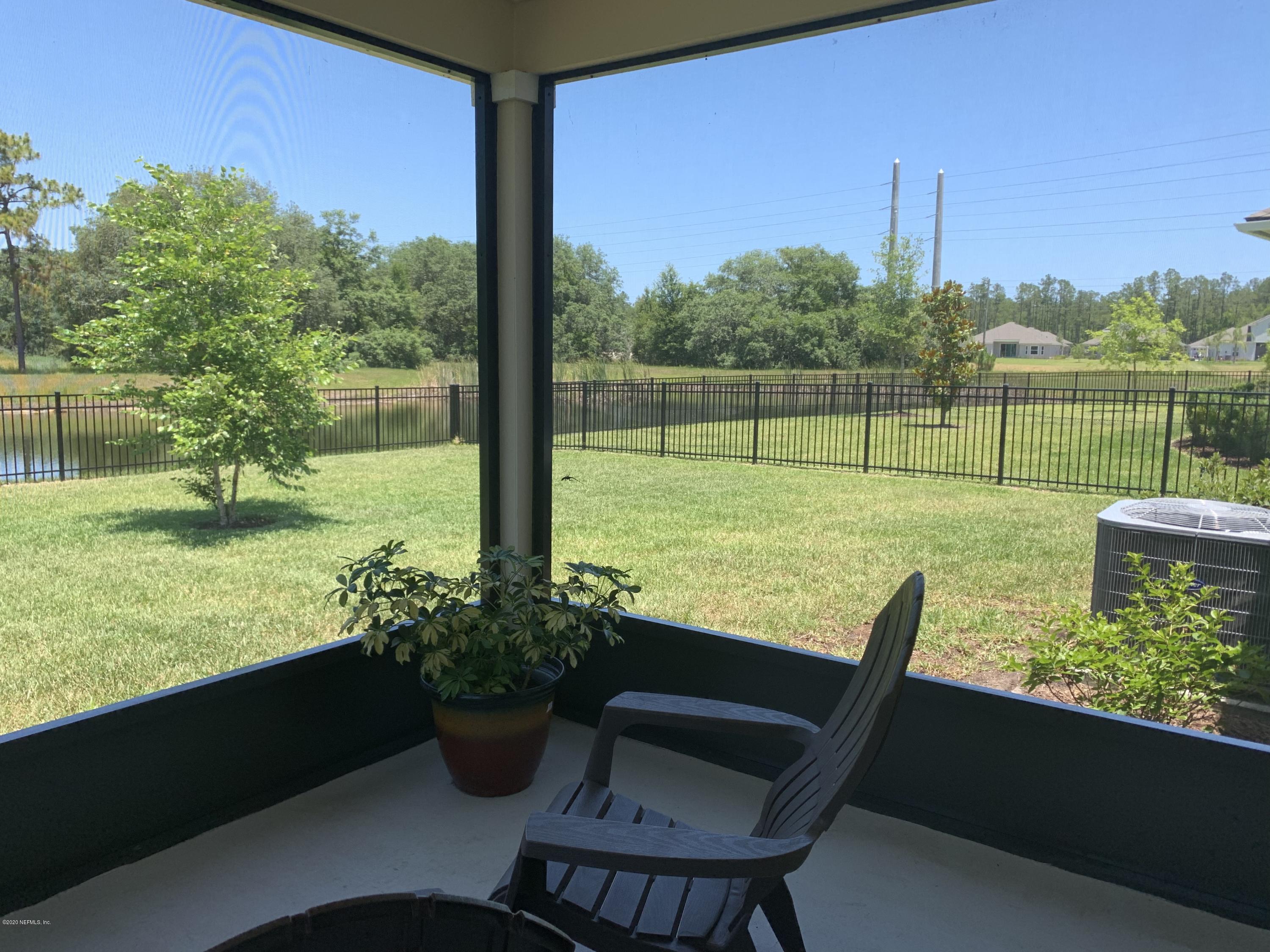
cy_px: 476
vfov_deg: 53.1
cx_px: 635
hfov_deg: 67.3
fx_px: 954
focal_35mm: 26
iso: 25
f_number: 1.8
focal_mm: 4.25
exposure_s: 1/647
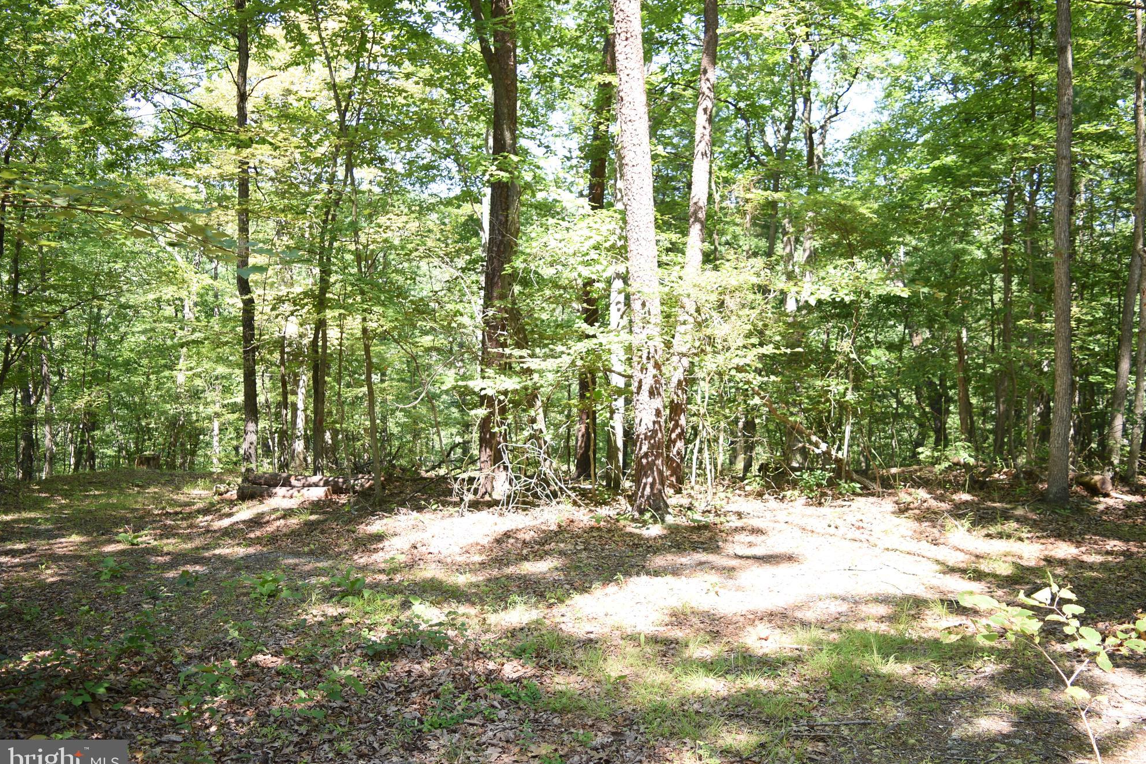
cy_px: 386
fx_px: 891
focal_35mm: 28
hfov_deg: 65.5
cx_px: 593
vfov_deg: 46.4
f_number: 3.5
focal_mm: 18
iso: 100
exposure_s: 1/80
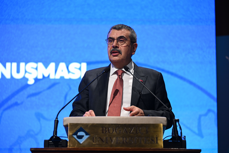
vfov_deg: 11.4
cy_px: 76
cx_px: 114
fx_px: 763
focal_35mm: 120
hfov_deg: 17.1
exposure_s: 1/320
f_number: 2.8
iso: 2000
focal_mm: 120
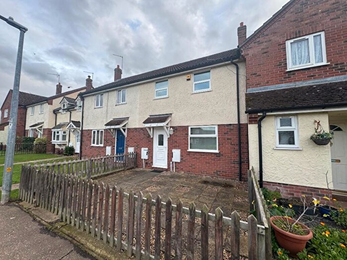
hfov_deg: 102.1
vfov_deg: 85.7
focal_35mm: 14
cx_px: 174
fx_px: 140
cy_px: 130
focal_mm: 2.22
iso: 40
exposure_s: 1/373
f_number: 2.2
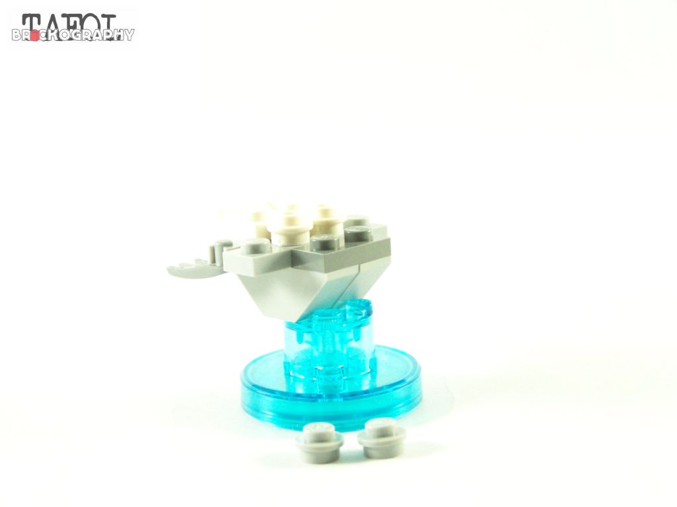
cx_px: 338
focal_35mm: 67
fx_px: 1310
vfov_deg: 21.9
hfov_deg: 29.0
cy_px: 254
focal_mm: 11.1
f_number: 3.2
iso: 400
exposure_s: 1/60
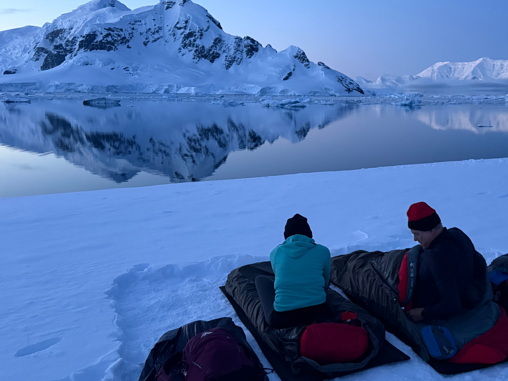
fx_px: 514
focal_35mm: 35
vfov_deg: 40.7
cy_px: 191
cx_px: 353
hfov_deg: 51.3
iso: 800
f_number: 1.78
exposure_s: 1/60
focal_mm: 6.76
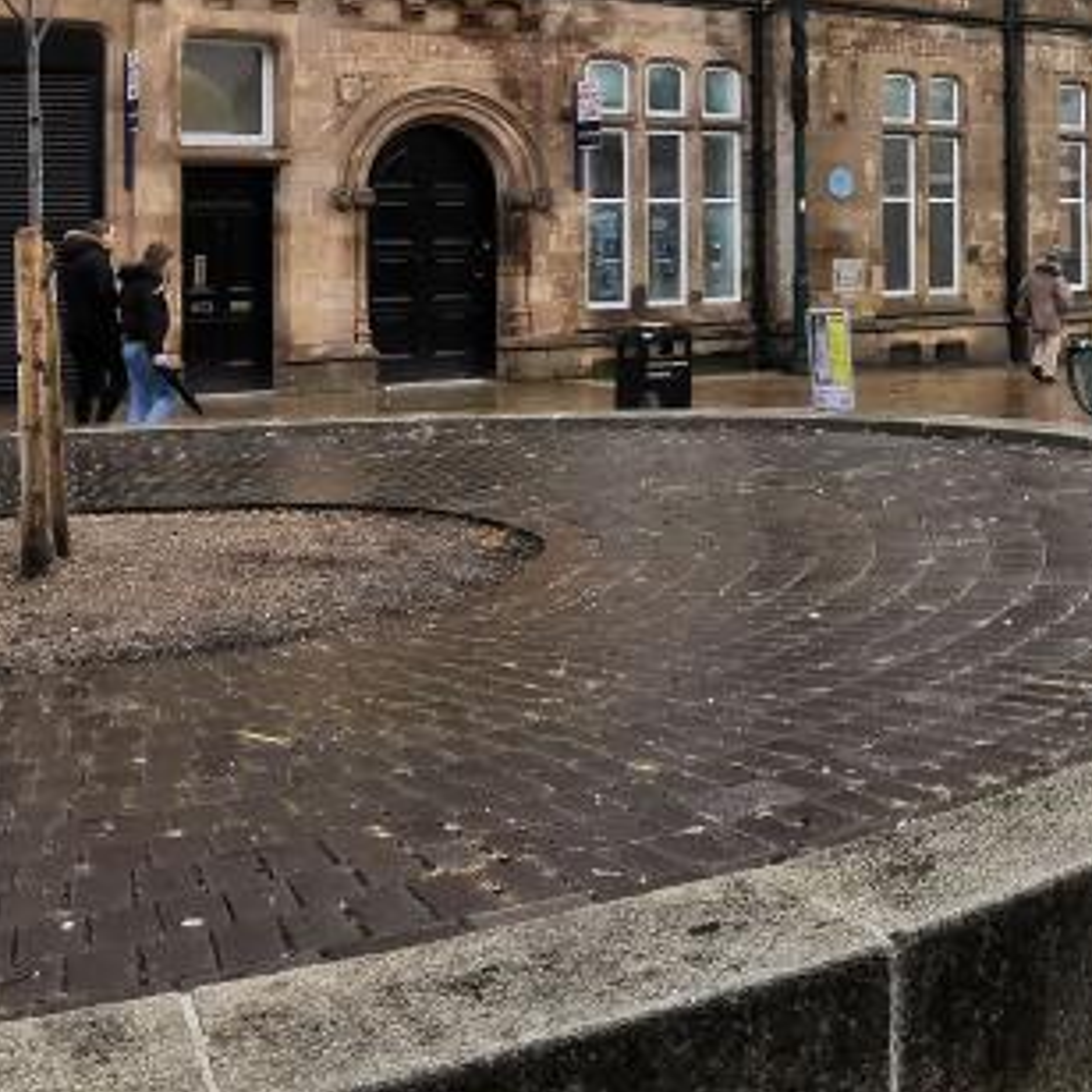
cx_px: 1088
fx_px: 1785
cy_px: 188
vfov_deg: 32.9
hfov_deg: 31.5
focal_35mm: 50
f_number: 2.2
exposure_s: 1/287
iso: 50
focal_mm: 2.26
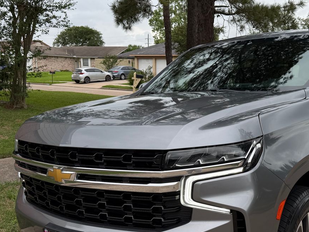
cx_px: 206
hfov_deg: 42.4
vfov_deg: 32.4
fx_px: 393
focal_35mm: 44
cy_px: 166
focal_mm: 6.76
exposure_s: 1/358
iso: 80
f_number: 1.78
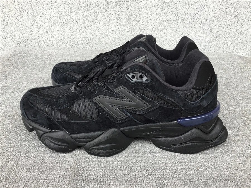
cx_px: 126
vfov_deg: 45.4
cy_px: 94
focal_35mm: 31
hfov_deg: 58.4
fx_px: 225
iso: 40
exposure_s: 1/100
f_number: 2.4
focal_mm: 3.3
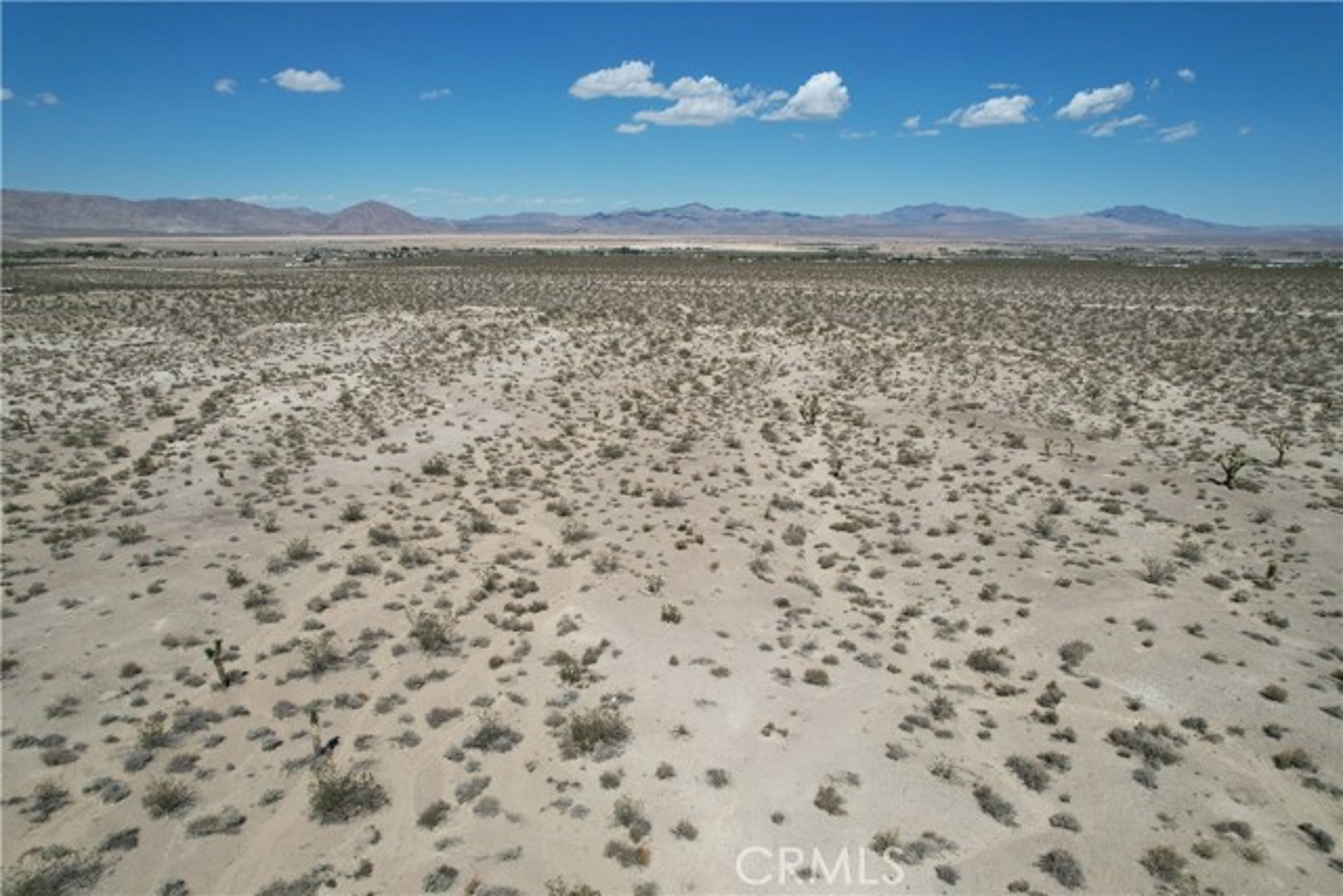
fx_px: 821
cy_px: 448
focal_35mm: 22
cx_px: 672
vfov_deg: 57.3
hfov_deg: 78.6
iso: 100
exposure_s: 1/4000
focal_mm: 8.38
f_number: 2.8
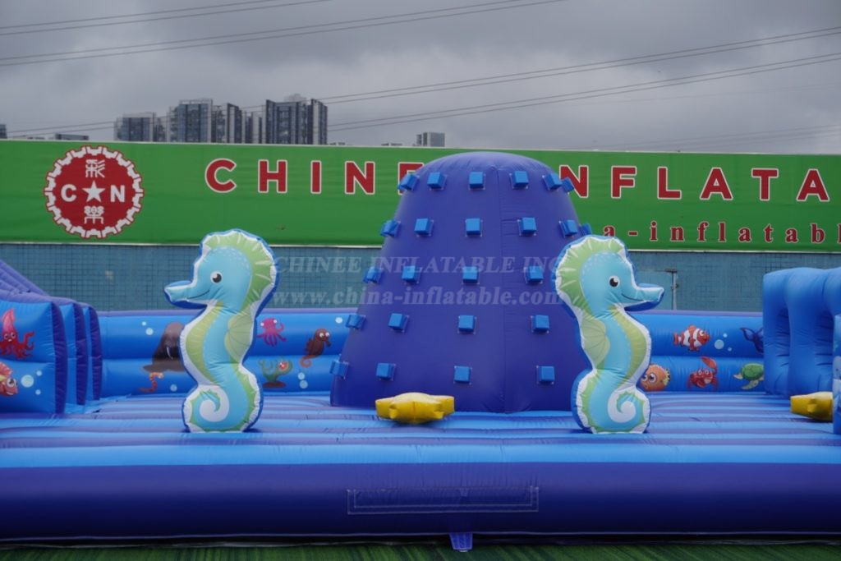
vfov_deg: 18.6
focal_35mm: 74
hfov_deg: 27.5
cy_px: 280
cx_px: 420
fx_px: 1717
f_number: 8
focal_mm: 49
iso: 100
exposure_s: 1/160
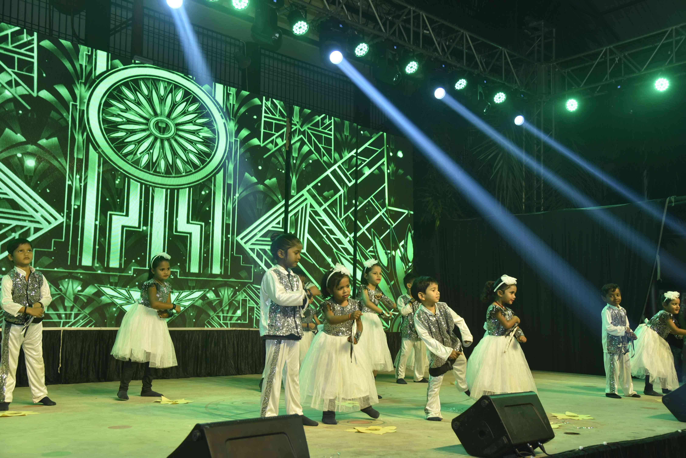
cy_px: 229
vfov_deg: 35.1
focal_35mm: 38
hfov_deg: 50.7
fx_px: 724
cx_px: 343
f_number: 5
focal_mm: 38
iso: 400
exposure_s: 1/160
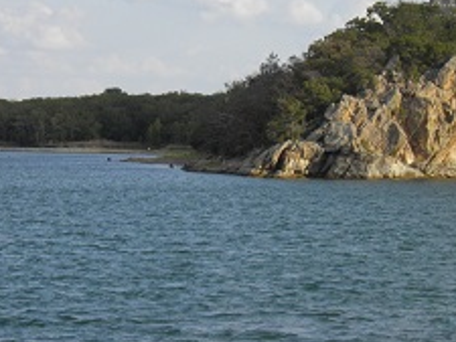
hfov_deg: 10.3
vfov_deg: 7.8
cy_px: 123
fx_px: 2517
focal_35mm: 191
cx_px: 252
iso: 50
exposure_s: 1/200
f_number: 5.6
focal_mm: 17.1
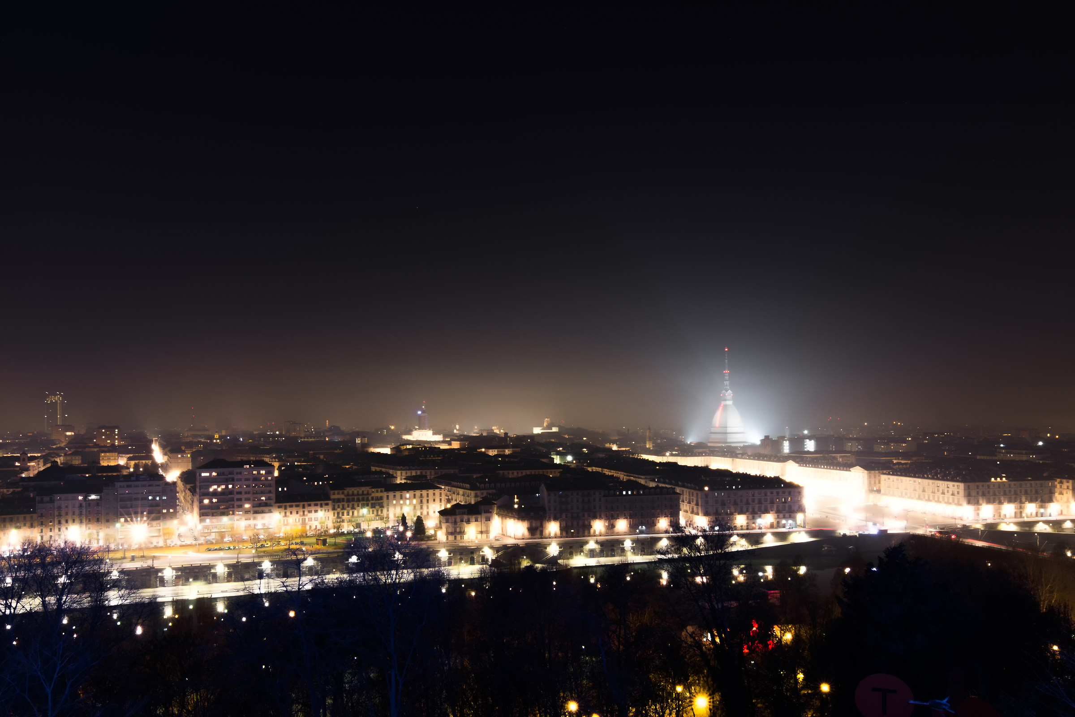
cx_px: 538
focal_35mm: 18
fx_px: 537
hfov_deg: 90.0
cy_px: 358
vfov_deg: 67.4
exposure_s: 30
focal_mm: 12
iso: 200
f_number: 16
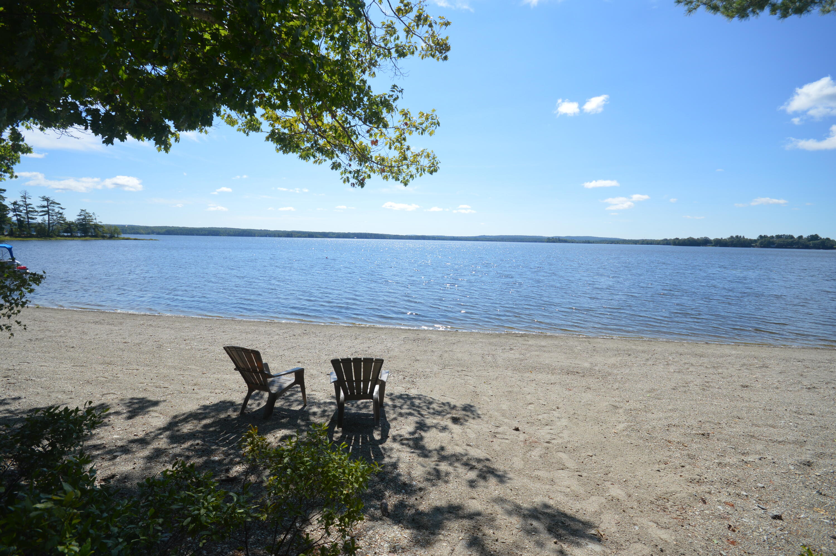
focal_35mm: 15
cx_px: 418
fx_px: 348
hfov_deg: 100.4
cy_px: 278
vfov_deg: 77.2
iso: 100
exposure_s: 1/320
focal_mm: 10
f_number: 9
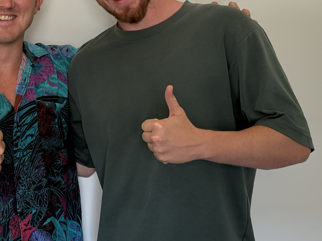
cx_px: 67
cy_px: 85
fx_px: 568
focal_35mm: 61
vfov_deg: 23.9
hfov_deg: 30.9
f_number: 1.78
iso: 200
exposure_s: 1/108
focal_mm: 6.76
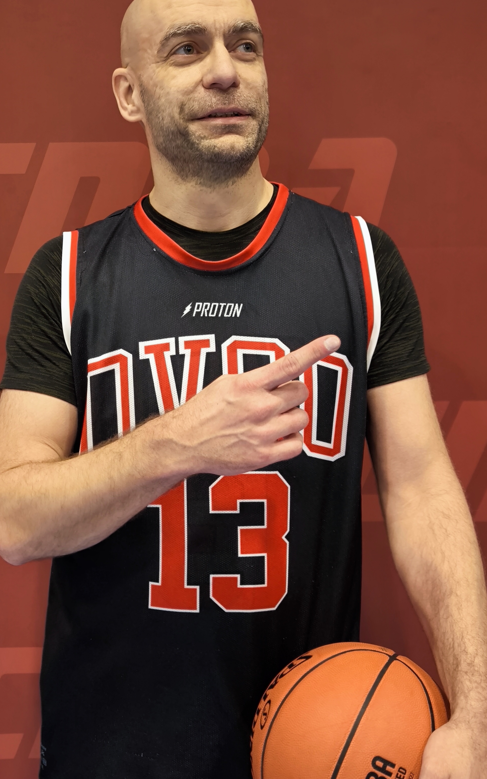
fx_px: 743
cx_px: 218
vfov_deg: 55.3
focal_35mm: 35
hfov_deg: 36.2
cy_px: 392
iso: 250
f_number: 1.9
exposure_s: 1/50
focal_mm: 6.92
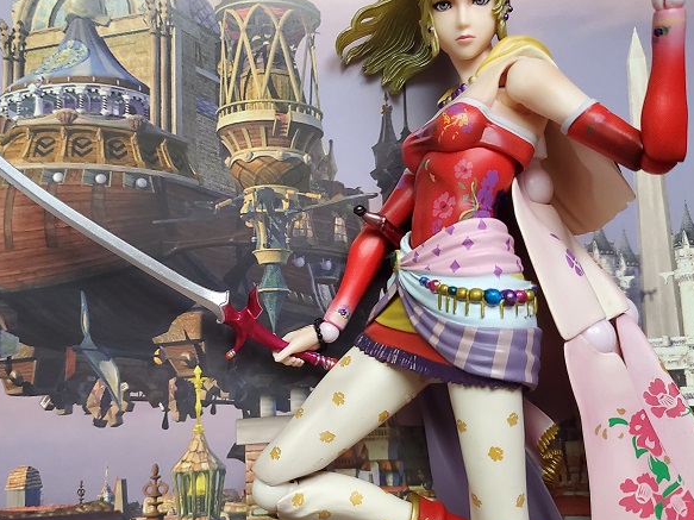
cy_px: 265
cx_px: 267
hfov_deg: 50.9
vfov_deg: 39.6
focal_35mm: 36
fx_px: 722
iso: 320
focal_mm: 4.3
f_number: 1.5
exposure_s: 1/50
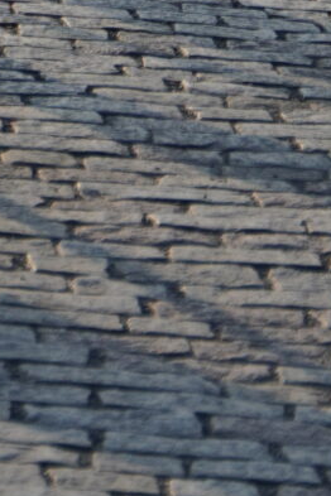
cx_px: -478
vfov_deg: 3.7
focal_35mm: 538
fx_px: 7423
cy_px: -1044
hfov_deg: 2.5
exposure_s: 1/2000
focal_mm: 55.1
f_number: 2.8
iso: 100
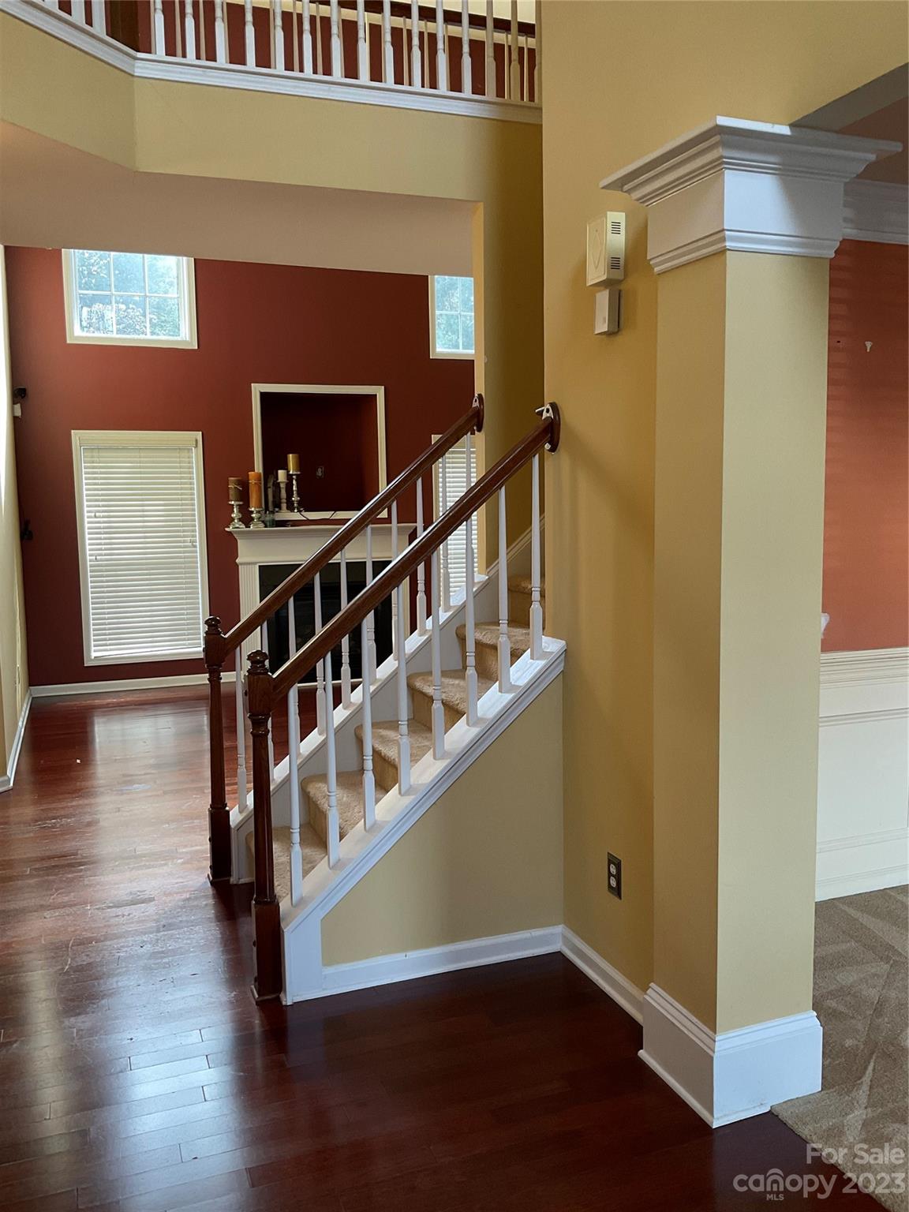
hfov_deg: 48.2
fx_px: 1015
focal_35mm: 29
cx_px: 454
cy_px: 606
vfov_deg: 61.7
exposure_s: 1/60
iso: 80
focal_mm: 3
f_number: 1.8
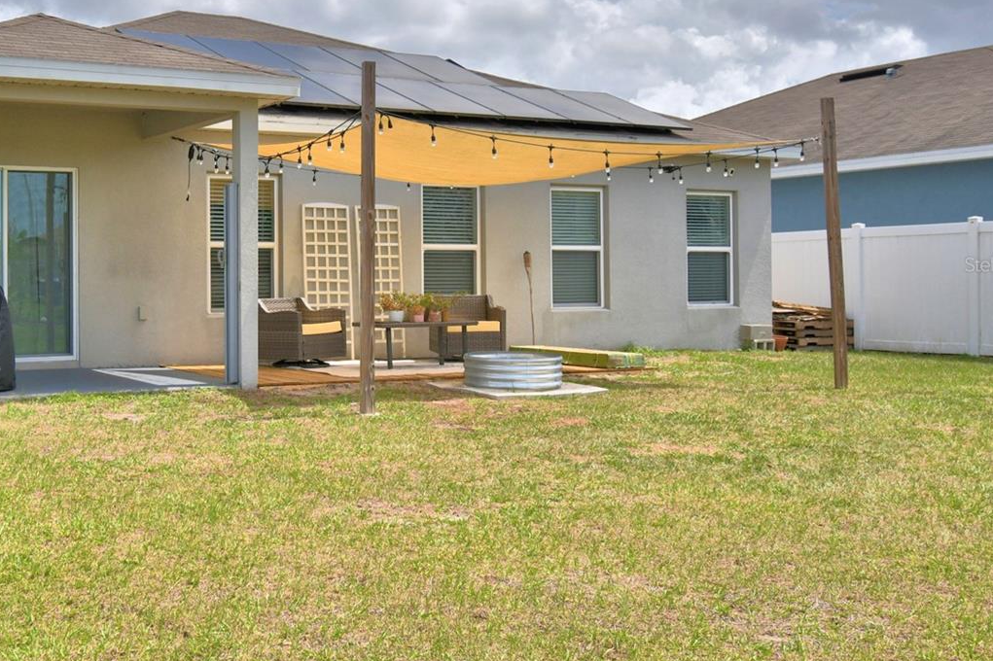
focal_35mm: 47
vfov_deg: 28.6
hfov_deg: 41.0
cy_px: 264
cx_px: 273
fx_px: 1296
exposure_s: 1/1000
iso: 100
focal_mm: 20
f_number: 5.6
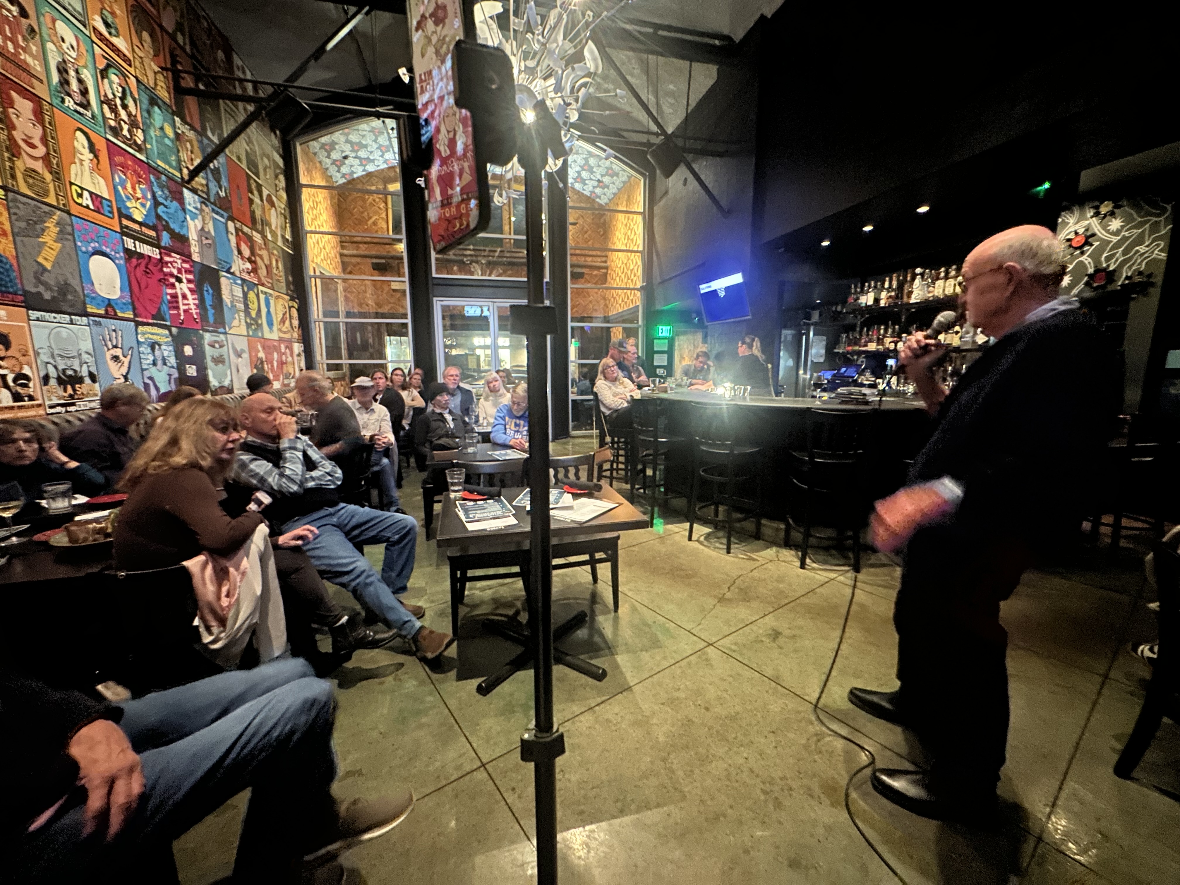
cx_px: 590
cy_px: 442
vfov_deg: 85.7
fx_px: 477
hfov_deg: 102.1
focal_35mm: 14
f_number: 2.2
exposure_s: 1/12
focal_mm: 2.22
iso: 1250
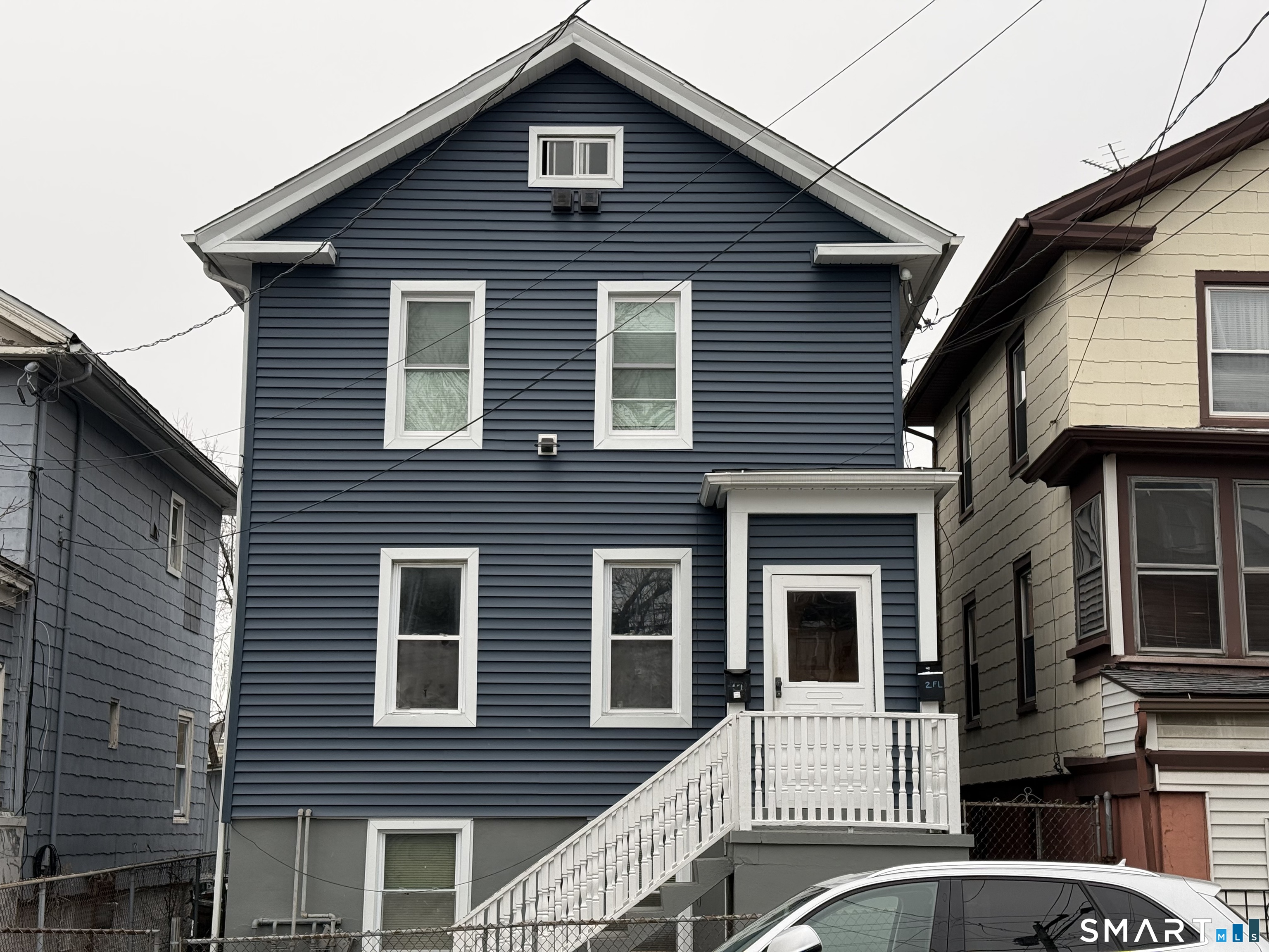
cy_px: 476
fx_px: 1760
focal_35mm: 48
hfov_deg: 39.7
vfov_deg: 30.3
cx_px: 634
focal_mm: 6.76
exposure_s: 1/625
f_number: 1.78
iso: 80
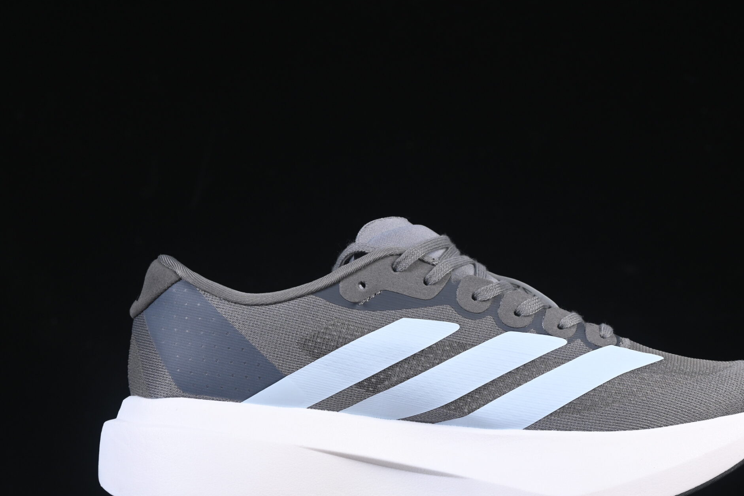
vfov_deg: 13.4
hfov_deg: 20.0
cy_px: 316
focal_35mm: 102
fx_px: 2108
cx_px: 430
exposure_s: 1/80
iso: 160
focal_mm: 50
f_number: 7.1
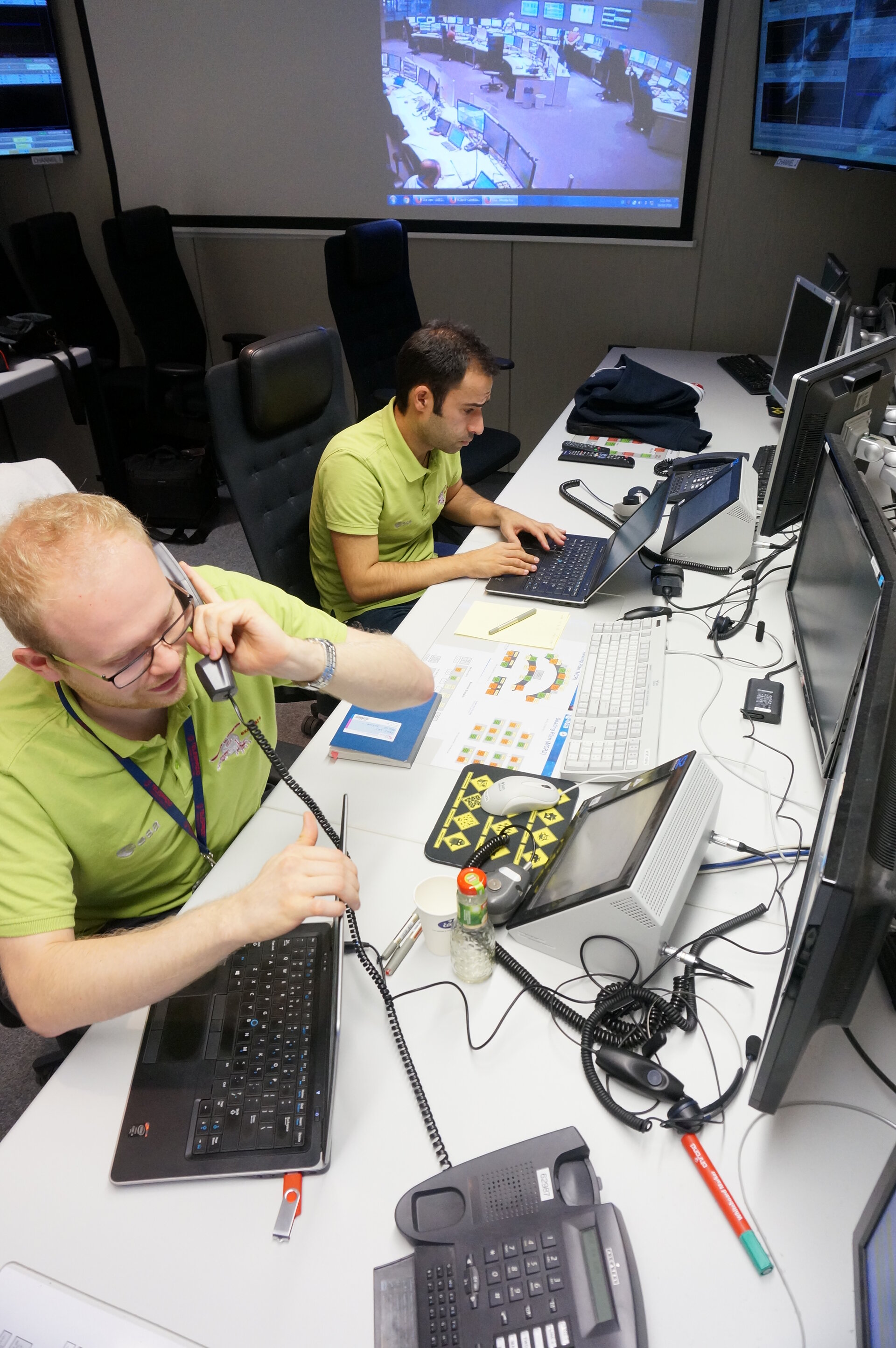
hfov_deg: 53.0
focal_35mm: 24
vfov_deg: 73.8
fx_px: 898
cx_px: 448
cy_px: 674
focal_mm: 16
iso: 1000
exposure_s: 1/60
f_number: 5.6
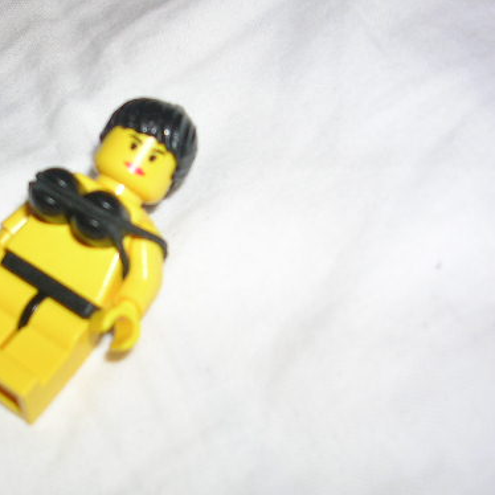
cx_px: 82
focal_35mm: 62
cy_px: 242
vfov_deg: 27.7
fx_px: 1003
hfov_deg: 27.1
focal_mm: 6.2
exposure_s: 1/60.1
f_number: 2.9
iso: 50
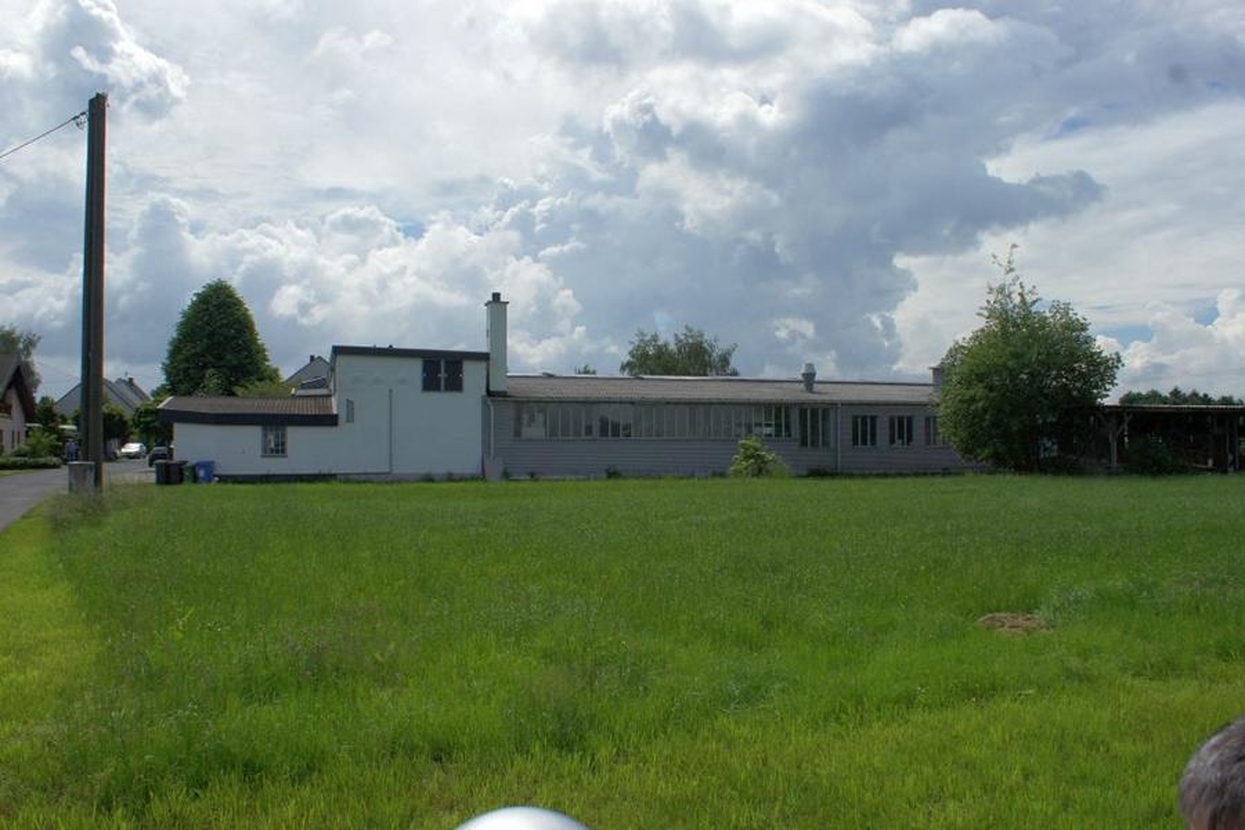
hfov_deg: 67.4
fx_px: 934
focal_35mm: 27
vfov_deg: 47.9
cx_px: 622
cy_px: 415
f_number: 10
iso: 200
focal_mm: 18
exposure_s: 1/320
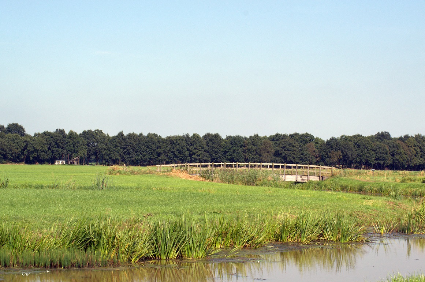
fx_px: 1238
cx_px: 212
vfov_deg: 13.0
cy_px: 141
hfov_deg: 19.5
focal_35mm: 105
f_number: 11
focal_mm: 70
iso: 360
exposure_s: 1/500
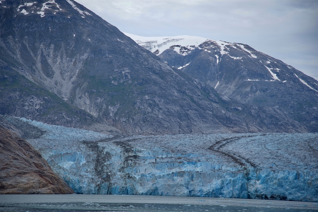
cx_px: 159
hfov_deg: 17.1
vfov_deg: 11.4
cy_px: 106
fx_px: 1060
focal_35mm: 120
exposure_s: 1/250
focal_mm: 120
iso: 100
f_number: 5.6
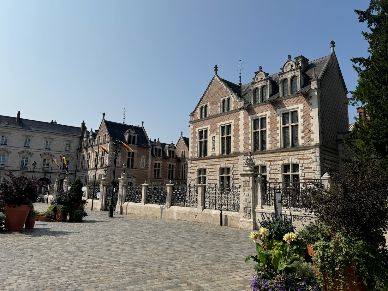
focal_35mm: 25
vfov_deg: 54.9
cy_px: 142
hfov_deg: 69.4
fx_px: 280
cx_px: 192
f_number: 1.78
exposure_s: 1/9009
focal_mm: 6.76
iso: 80
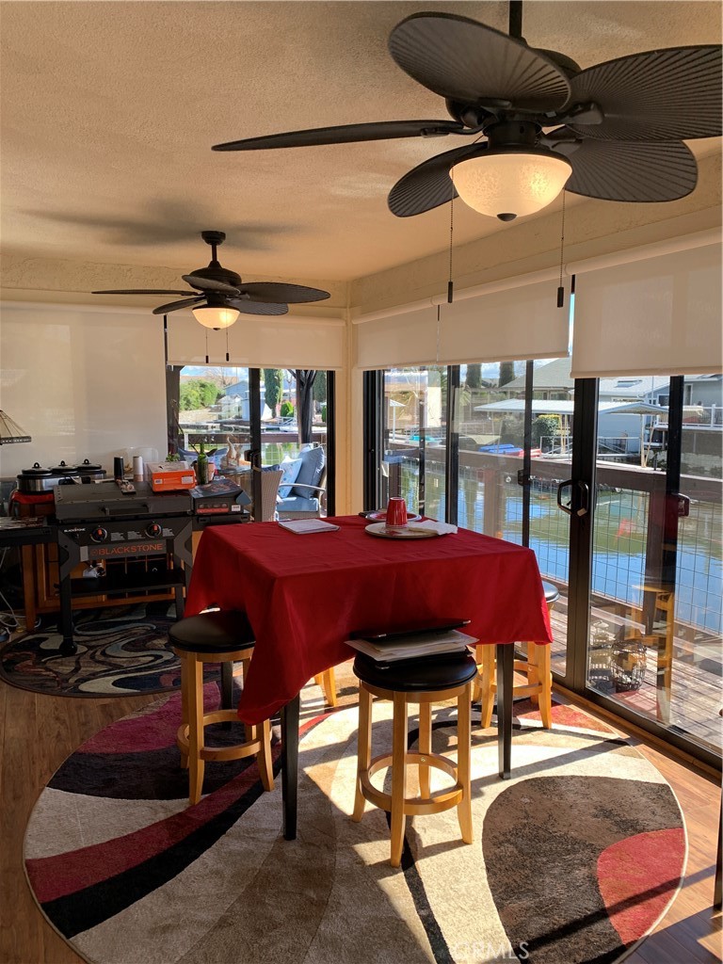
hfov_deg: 53.1
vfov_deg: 67.3
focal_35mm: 26
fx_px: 724
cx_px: 362
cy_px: 482
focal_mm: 4.25
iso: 25
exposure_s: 1/126
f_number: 1.8
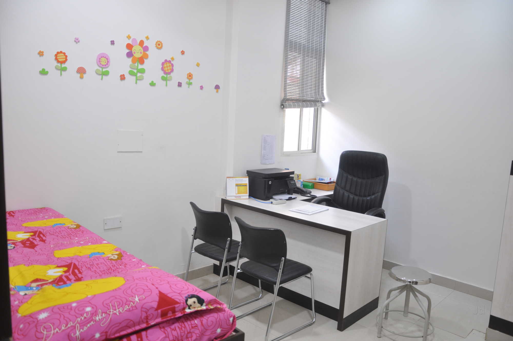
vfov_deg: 47.8
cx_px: 256
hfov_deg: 67.4
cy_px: 170
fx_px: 384
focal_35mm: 27
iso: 400
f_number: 3.5
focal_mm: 18
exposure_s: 1/20
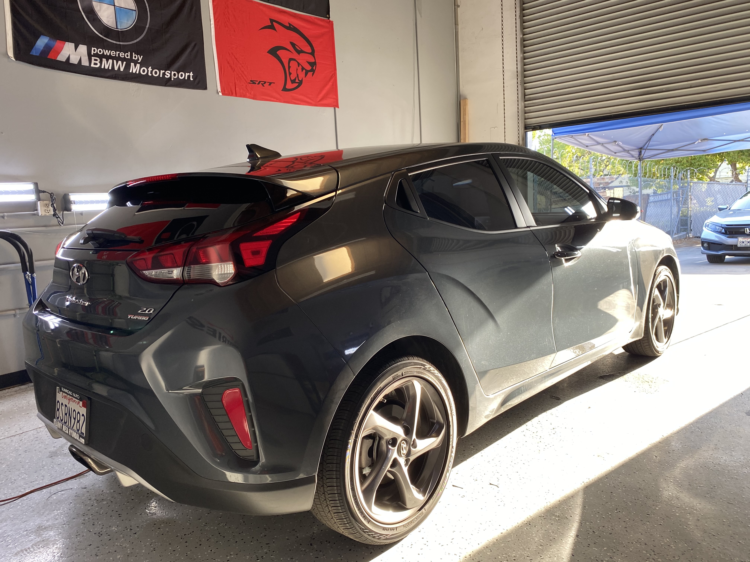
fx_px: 563
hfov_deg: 67.3
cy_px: 281
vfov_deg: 53.1
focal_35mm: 26
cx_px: 375
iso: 80
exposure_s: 1/120
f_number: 1.8
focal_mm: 4.25
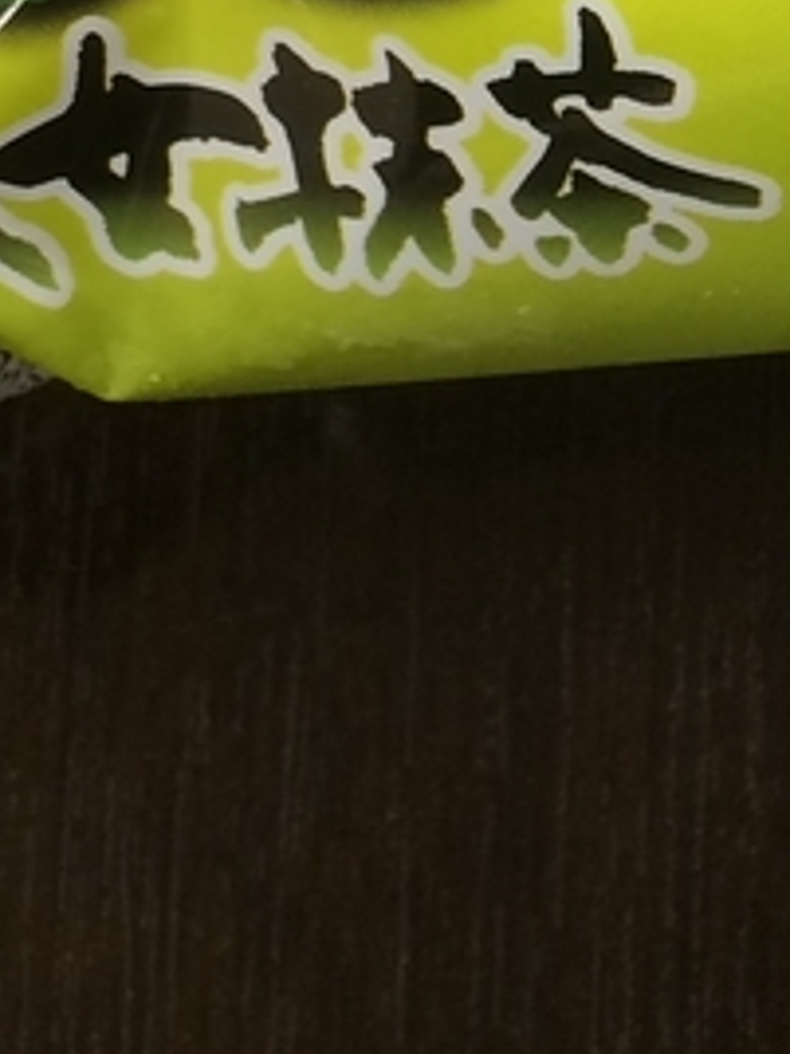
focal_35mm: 130
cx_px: 1089
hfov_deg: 11.1
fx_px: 3956
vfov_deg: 15.0
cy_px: 134
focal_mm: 4.15
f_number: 2.2
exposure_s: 1/30
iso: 50
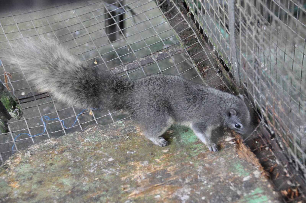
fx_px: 1337
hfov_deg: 13.1
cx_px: 153
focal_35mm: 158
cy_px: 102
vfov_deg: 8.7
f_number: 5.6
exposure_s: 1/60
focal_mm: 105
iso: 800
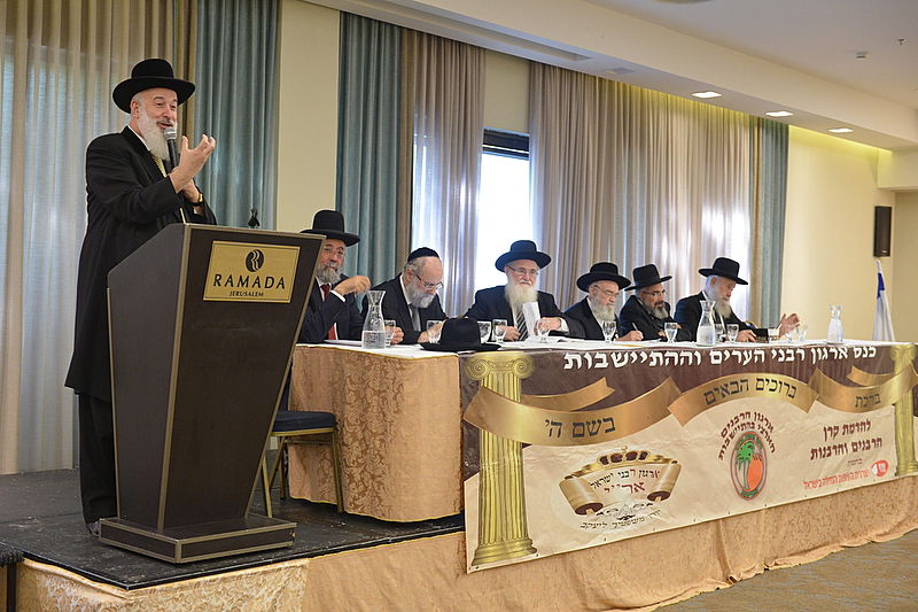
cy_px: 306
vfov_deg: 28.1
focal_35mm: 48
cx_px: 459
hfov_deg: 41.1
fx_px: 1224
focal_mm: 48
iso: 2500
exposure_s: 1/60
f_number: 3.5
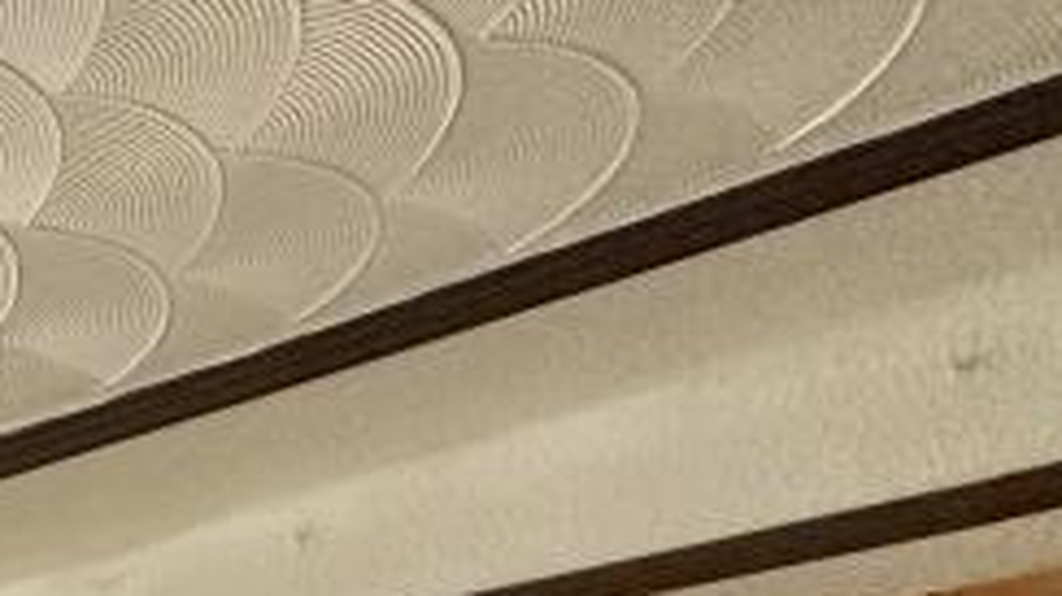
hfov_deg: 23.0
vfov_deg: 13.9
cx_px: -709
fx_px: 1801
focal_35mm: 64
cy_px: 1379
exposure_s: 1/74
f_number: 2.2
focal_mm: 2.22
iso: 320
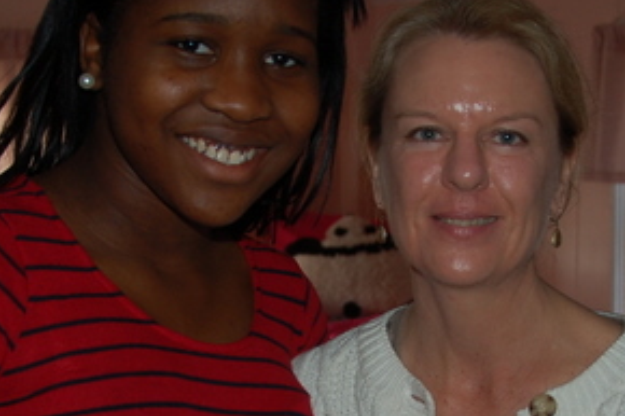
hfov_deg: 22.4
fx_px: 1579
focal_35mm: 91
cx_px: 353
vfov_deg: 14.8
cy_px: 375
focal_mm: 22
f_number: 3.8
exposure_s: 1/60
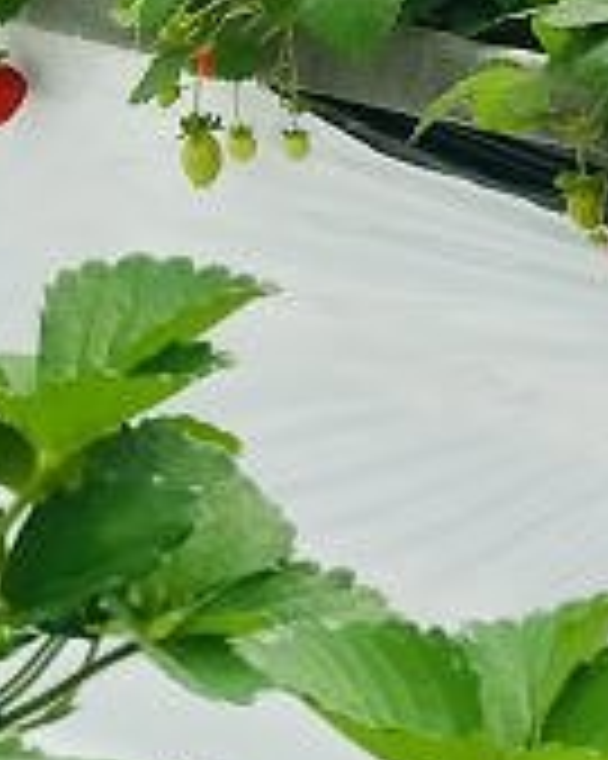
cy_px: -346
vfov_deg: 7.2
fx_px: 5944
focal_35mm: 264
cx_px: 1198
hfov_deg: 5.7
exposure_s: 1/242
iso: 20
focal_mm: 6.6
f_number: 2.8
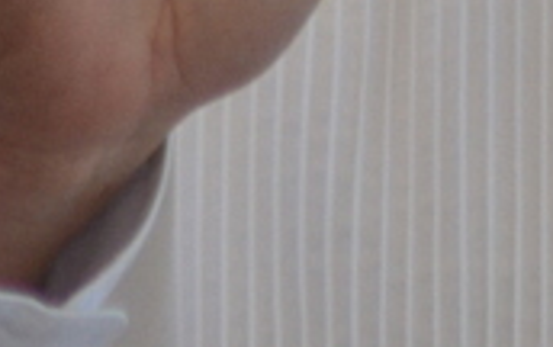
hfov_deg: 0.9
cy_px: -591
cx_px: 1061
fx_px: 34301
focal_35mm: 2273
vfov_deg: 0.6
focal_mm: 250
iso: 400
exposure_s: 1/800
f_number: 5
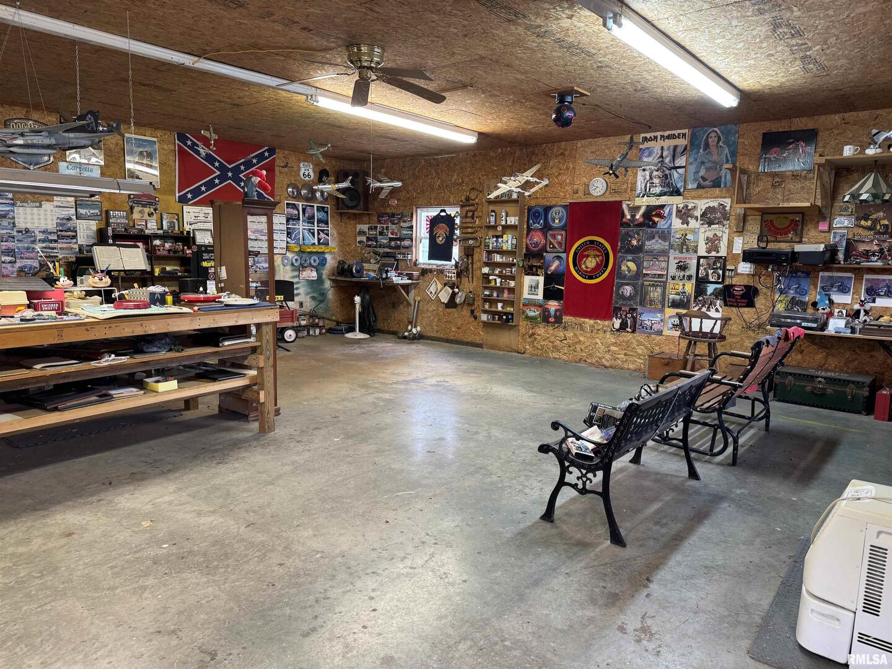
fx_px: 618
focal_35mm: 24
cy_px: 334
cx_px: 446
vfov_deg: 56.8
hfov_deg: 71.6
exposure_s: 1/60
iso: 160
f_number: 1.78
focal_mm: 6.76
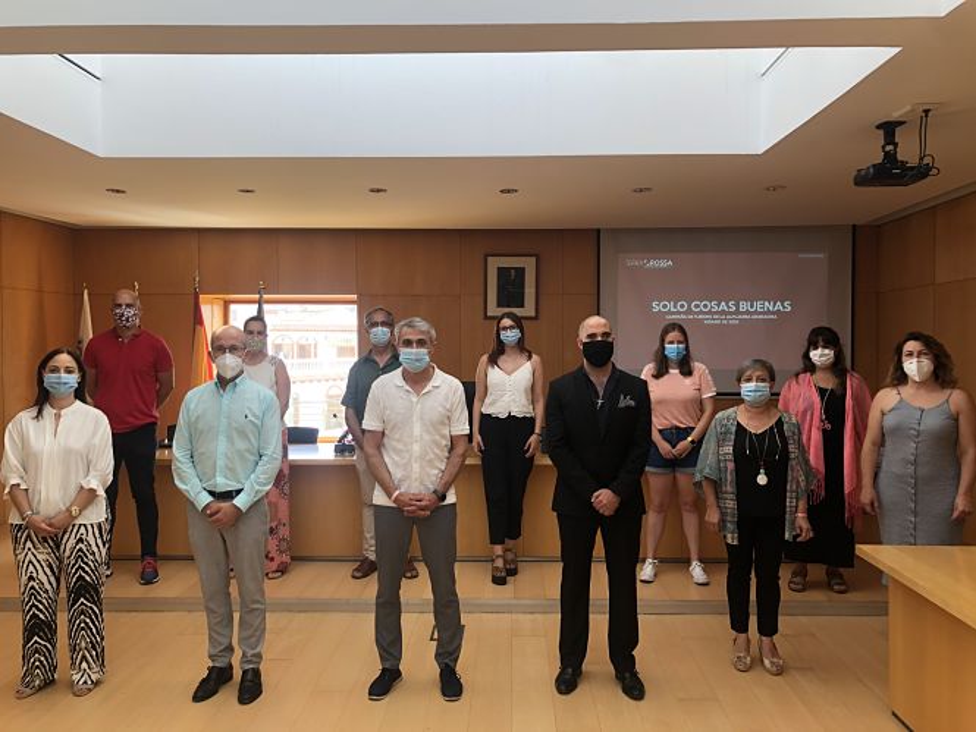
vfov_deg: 49.8
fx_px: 790
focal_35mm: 28
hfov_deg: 63.4
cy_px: 366
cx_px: 488
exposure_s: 1/120
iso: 50
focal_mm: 4
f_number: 1.8
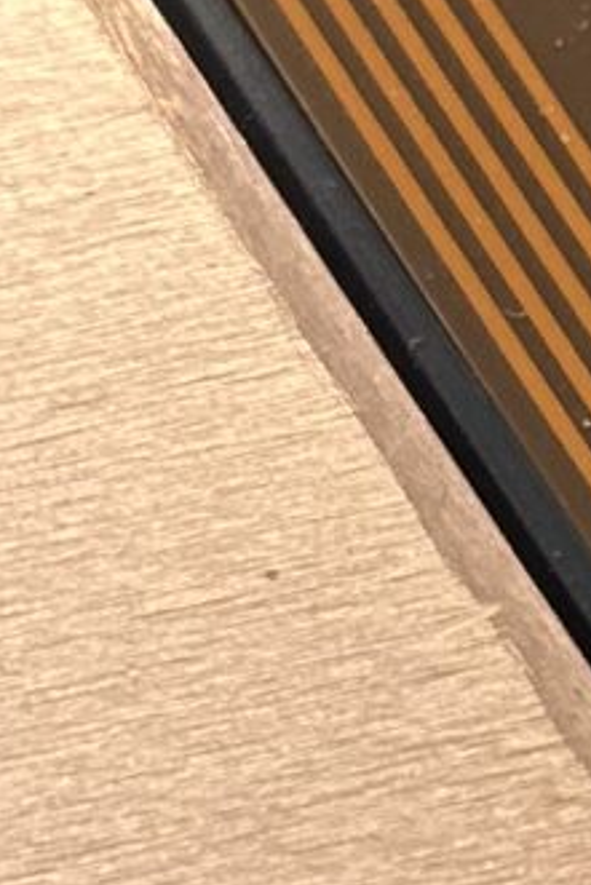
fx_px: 5141
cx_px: 1982
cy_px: 1171
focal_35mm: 209
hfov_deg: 5.9
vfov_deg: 9.6
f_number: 1.5
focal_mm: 5.7
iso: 125
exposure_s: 1/75
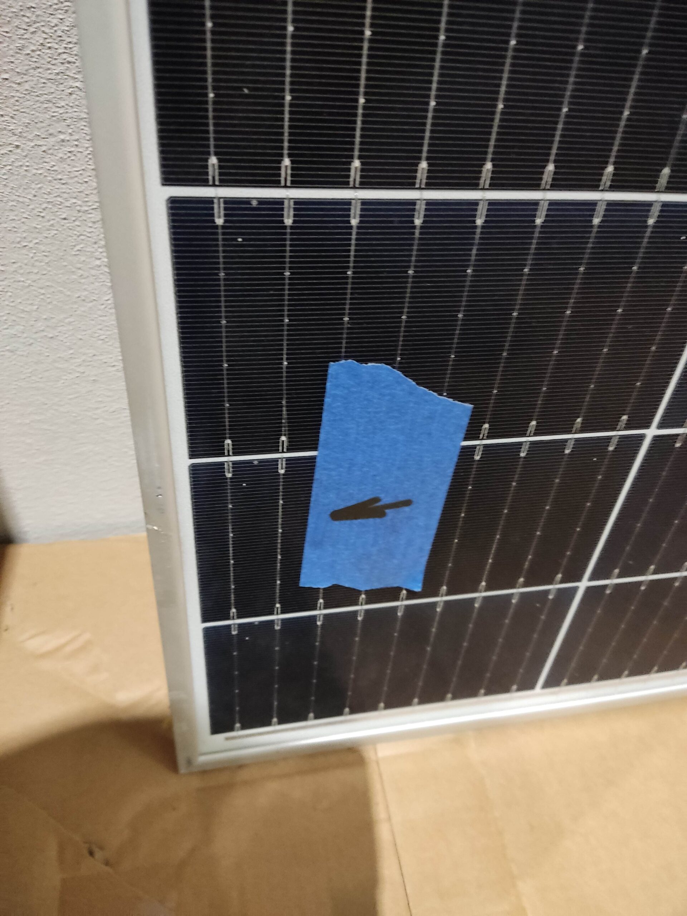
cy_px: 458
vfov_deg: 69.4
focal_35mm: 25
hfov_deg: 54.9
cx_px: 344
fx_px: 662
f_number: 1.79
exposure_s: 1/25
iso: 1153
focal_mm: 4.71
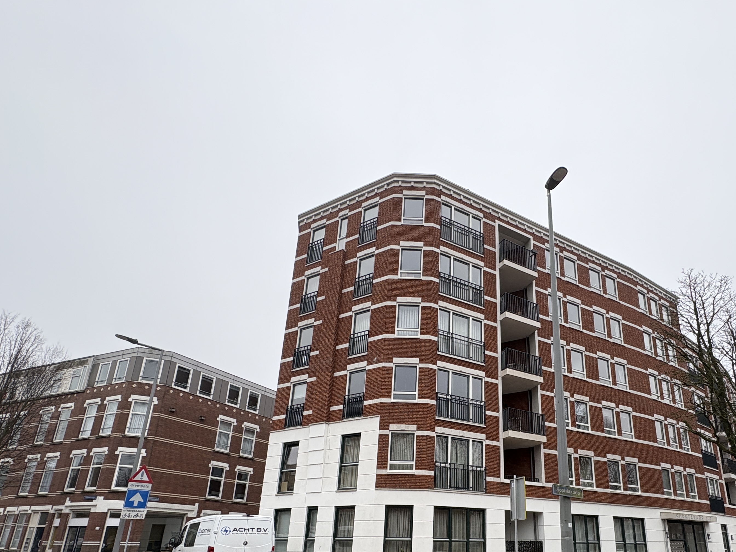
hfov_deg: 77.6
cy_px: 409
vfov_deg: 60.3
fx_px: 446
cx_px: 460
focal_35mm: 21
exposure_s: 1/343
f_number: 2.2
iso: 50
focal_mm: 2.22
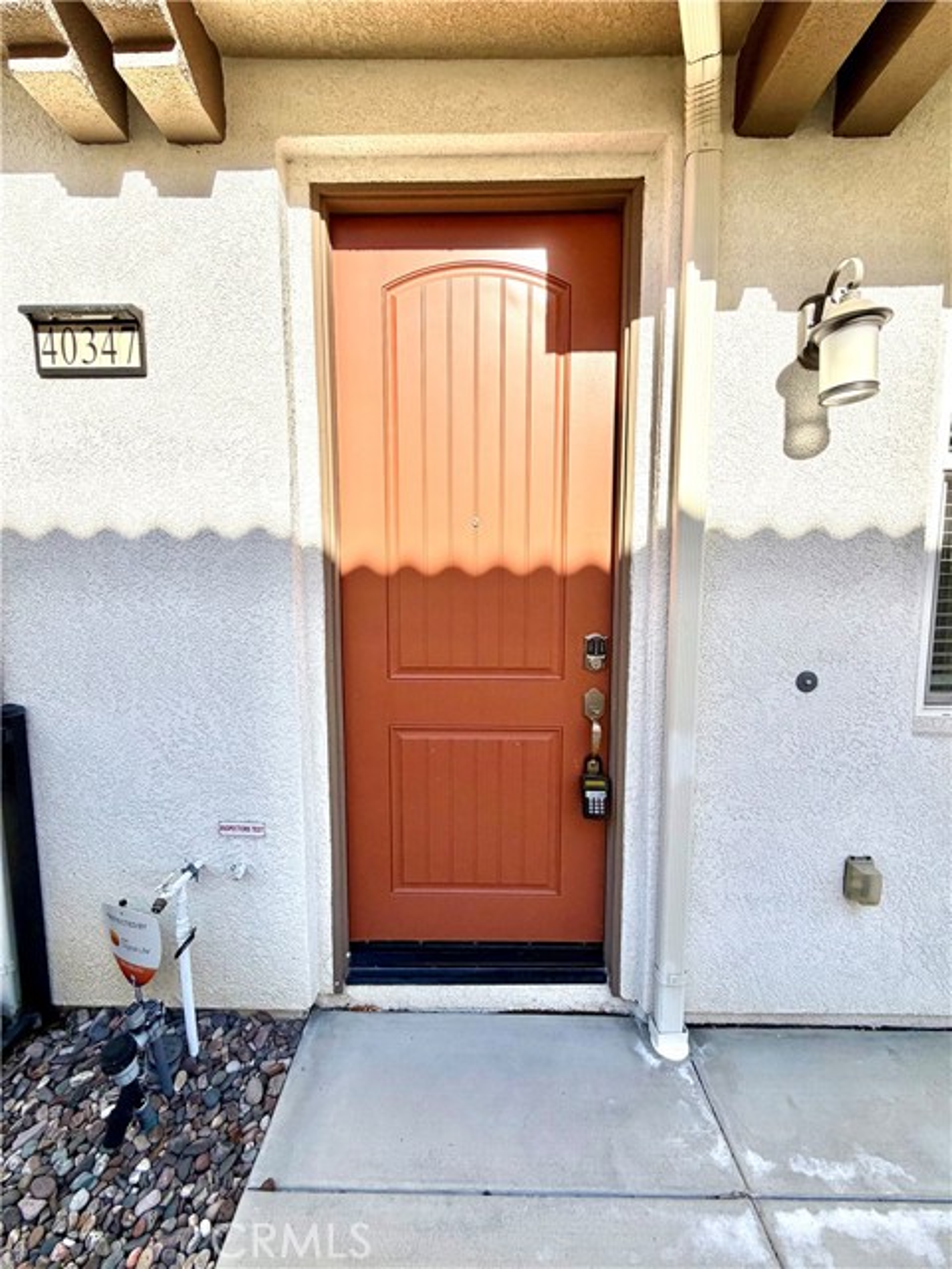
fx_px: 513
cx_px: 476
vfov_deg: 102.1
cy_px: 634
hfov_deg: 85.7
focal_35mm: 14
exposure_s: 1/770
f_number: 2.2
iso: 25
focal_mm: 2.22
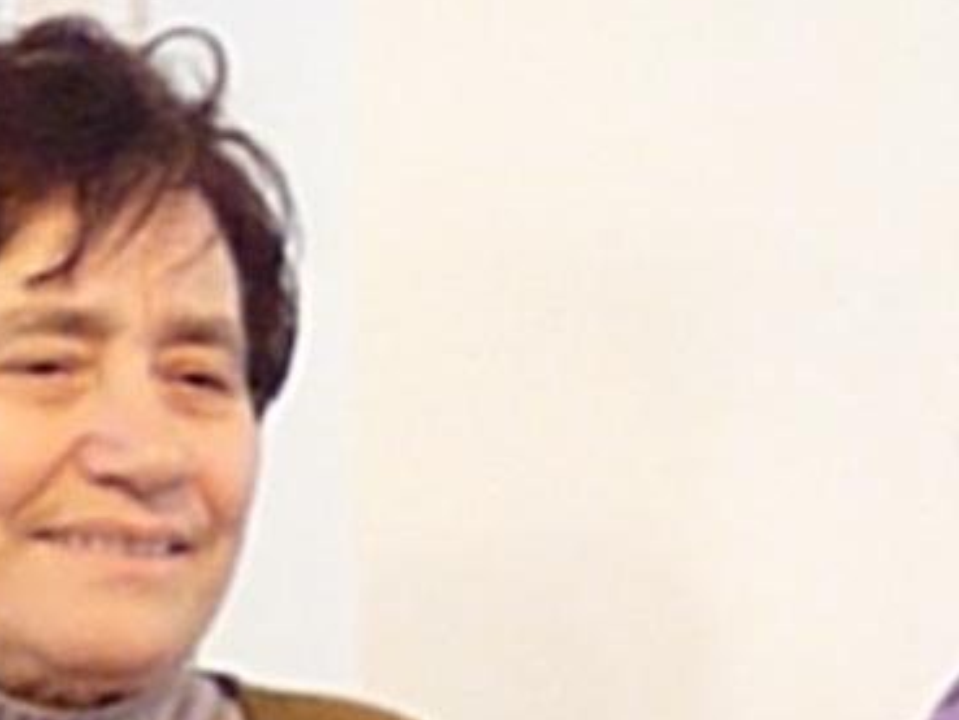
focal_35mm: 233
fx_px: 6457
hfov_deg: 8.4
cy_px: 1227
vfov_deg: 6.3
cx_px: 1294
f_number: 3
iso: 1250
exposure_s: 1/30
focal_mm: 7.4
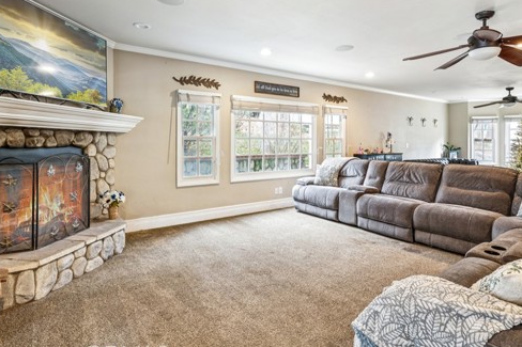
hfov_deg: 80.5
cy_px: 143
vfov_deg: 58.5
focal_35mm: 21
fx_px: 308
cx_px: 261
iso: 100
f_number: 13
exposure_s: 2
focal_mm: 16.2
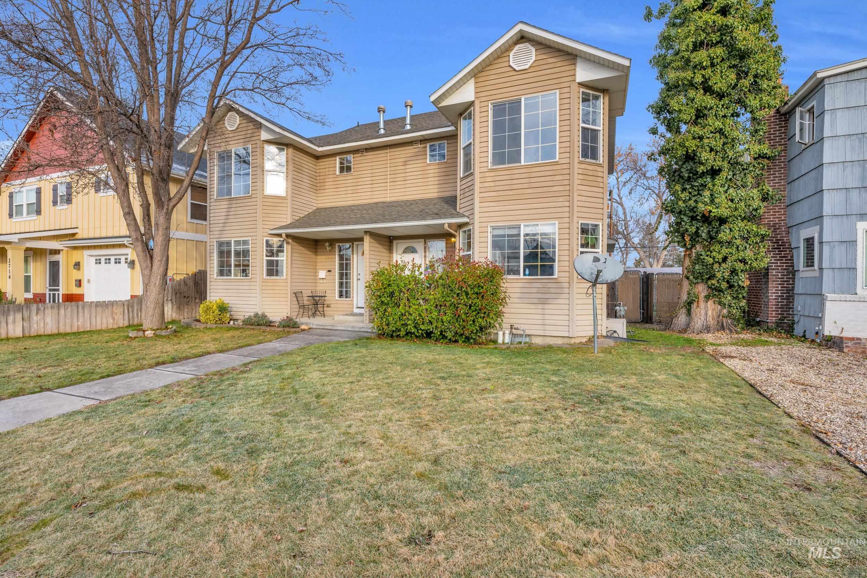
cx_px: 434
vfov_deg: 72.1
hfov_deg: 95.0
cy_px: 289
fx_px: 397
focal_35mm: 16
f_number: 6.3
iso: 100
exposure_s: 1/125
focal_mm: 16.5
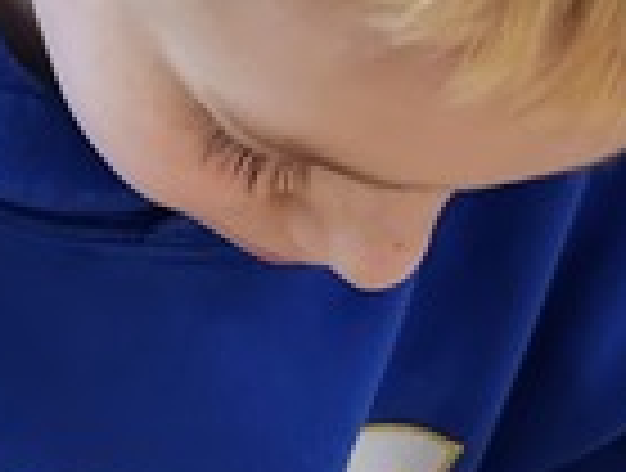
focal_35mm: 169
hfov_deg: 11.2
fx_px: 3064
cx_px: -320
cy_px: 638
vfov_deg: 8.7
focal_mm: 5.54
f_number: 1.8
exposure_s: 1/120
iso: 160
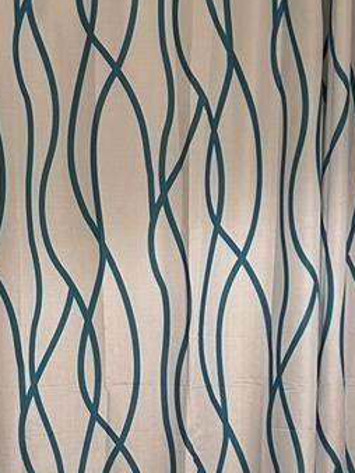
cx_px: 172
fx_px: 1259
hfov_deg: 16.1
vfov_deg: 21.2
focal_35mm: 92
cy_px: 317
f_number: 1.5
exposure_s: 1/60
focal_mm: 5.7
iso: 100
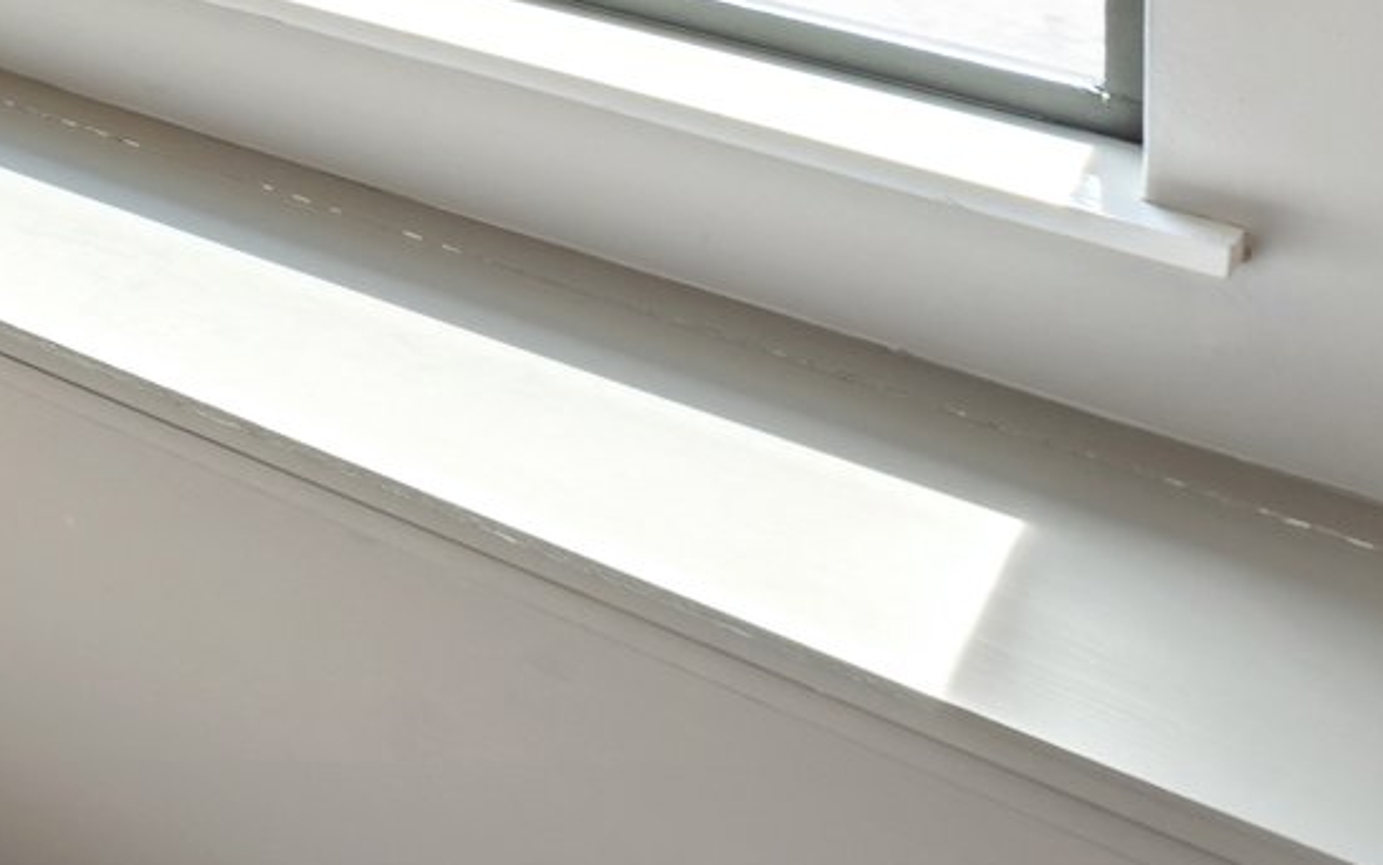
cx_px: -1075
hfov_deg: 21.9
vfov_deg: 16.8
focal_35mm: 61
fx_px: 2299
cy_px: -790
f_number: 6.3
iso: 200
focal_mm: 16
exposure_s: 1/400
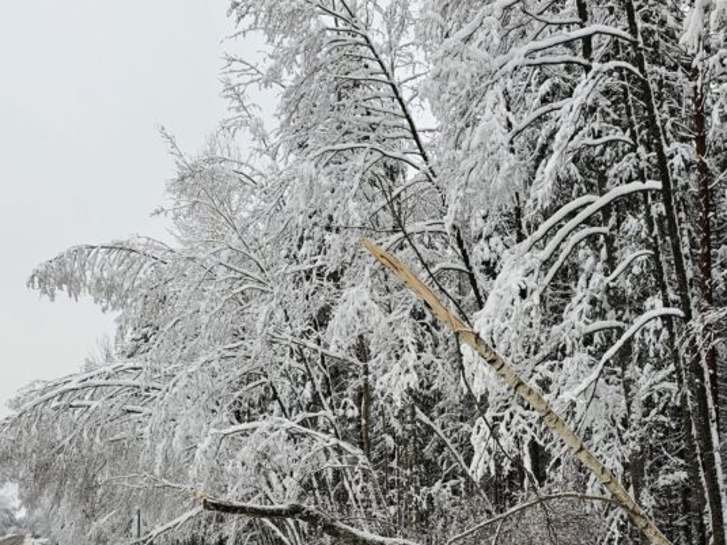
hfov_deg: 42.5
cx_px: 467
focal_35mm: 44
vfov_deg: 31.6
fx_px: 924
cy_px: 466
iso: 10
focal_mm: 6.3
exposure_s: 1/122
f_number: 1.7
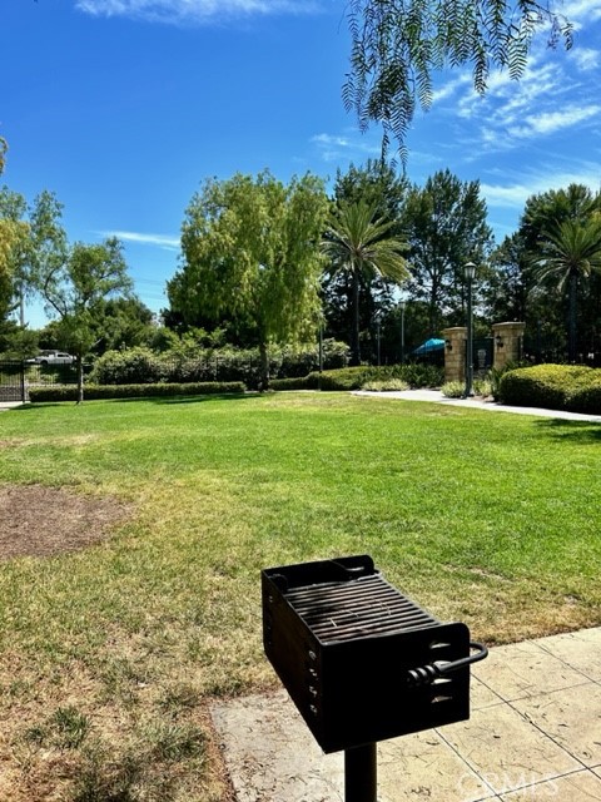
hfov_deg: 53.1
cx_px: 300
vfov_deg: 67.3
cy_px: 401
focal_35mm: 26
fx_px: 602
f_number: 1.5
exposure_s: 1/2994
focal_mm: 5.7
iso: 50
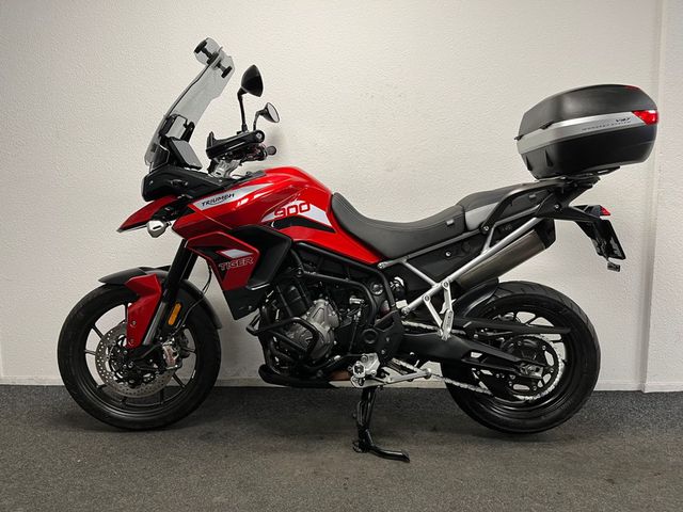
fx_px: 513
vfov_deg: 53.1
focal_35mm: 26
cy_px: 256
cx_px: 342
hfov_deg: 67.3
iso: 80
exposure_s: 1/50
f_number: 1.6
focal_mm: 5.1
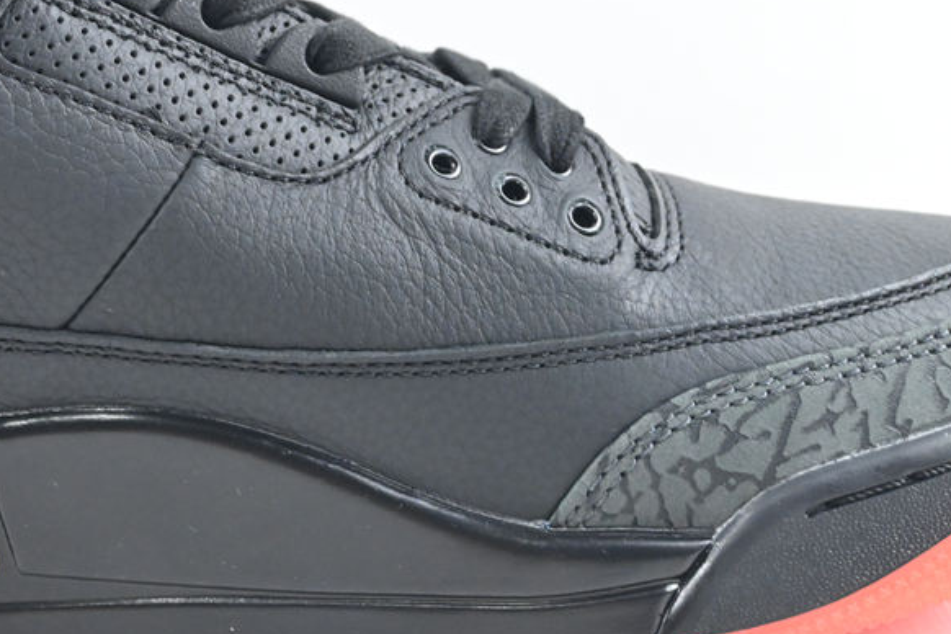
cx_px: 190
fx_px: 2695
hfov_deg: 19.8
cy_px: 145
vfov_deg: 13.4
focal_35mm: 102
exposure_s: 1/125
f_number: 5
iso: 1600
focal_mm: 33
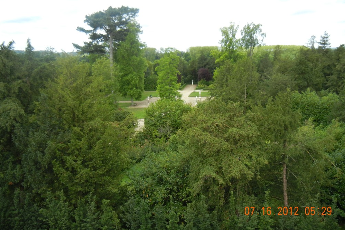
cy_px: 106
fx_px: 307
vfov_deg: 41.1
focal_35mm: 32
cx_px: 176
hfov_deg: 58.7
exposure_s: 1/561
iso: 160
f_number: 3.5
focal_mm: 5.4
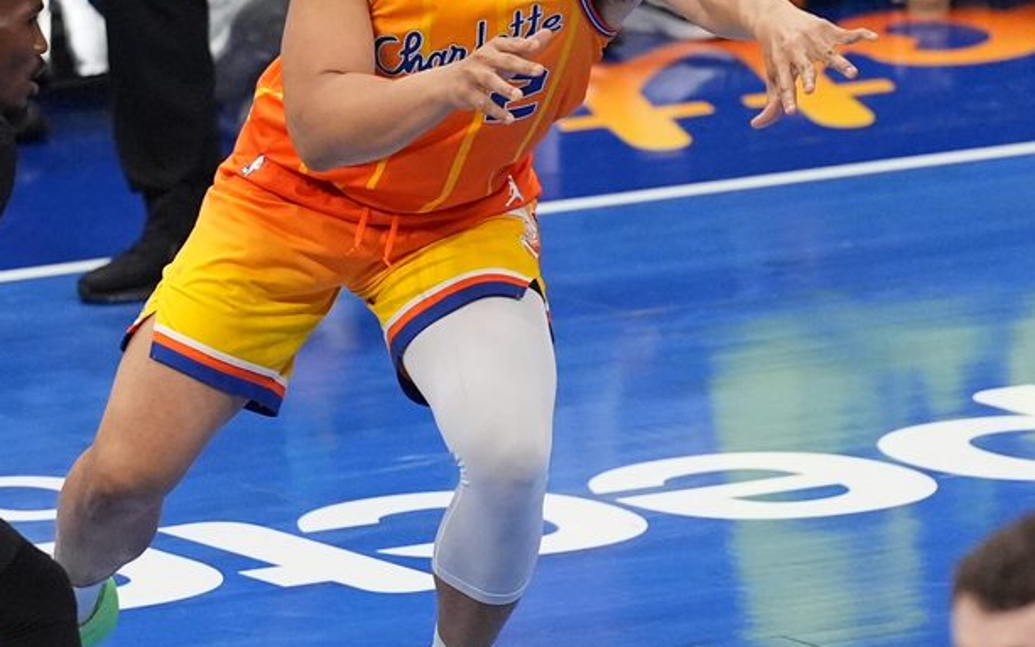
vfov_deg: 1.7
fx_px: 21605
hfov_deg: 2.7
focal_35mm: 766
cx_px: 257
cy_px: 259
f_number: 2.8
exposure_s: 1/2000
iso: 4000
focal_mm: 300
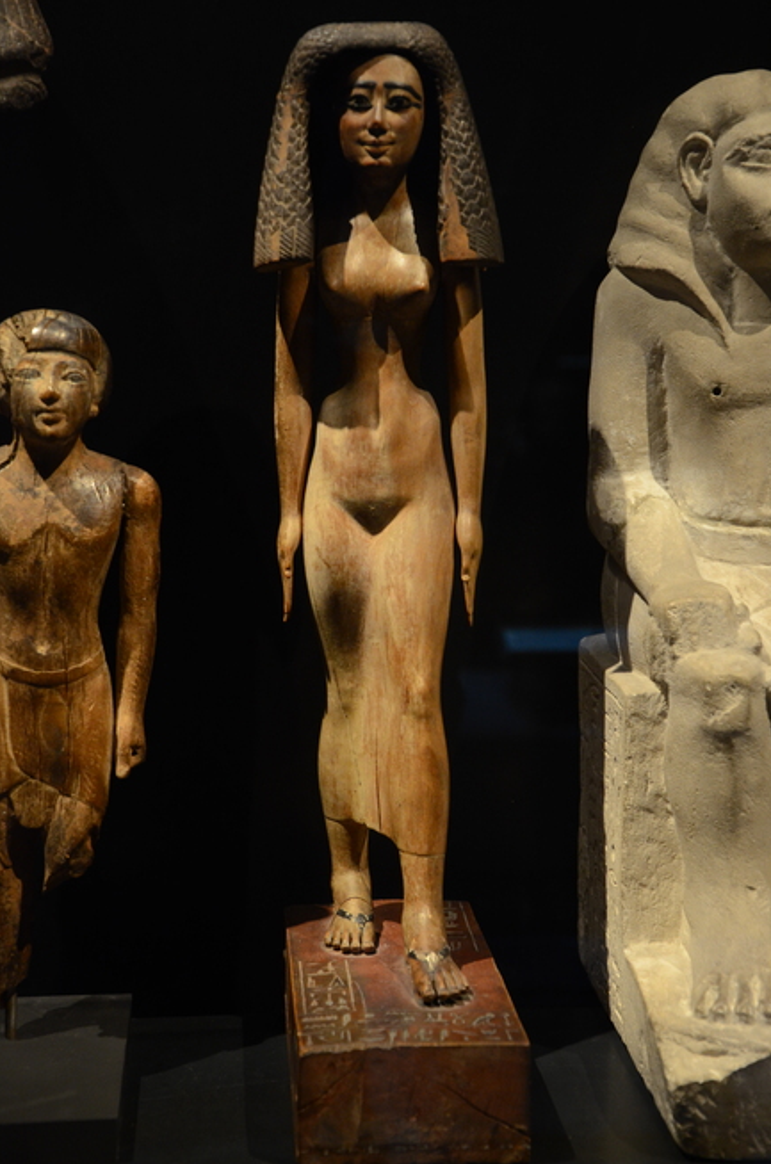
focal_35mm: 67
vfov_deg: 30.1
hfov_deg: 20.2
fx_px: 2163
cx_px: 390
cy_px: 586
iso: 1250
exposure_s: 1/50
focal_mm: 44
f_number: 4.8
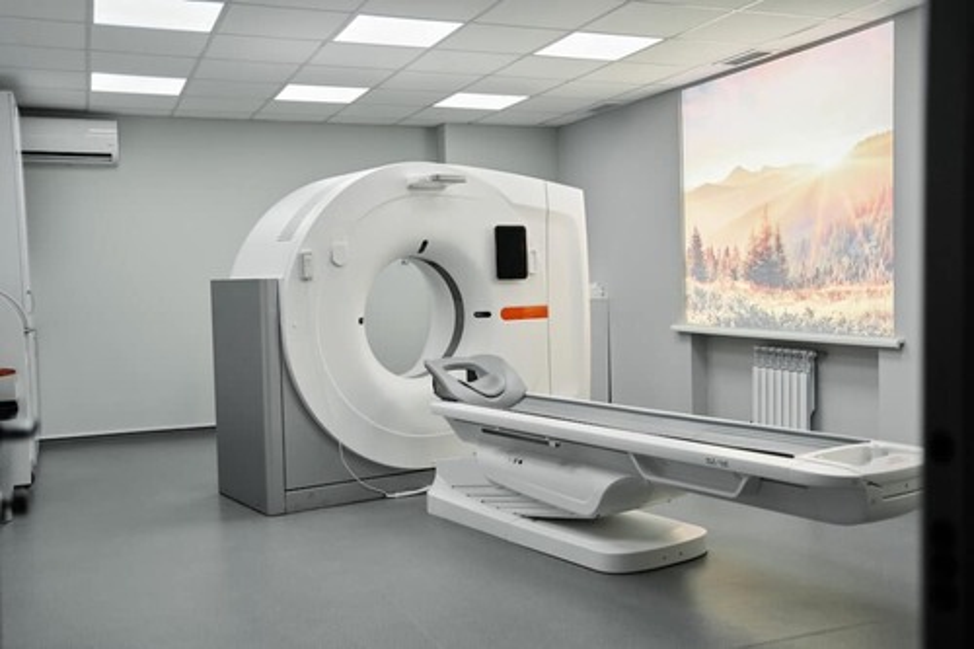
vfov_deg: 37.8
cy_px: 324
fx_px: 947
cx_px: 487
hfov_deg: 54.5
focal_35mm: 35
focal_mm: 35
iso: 200
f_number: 2
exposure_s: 1/400
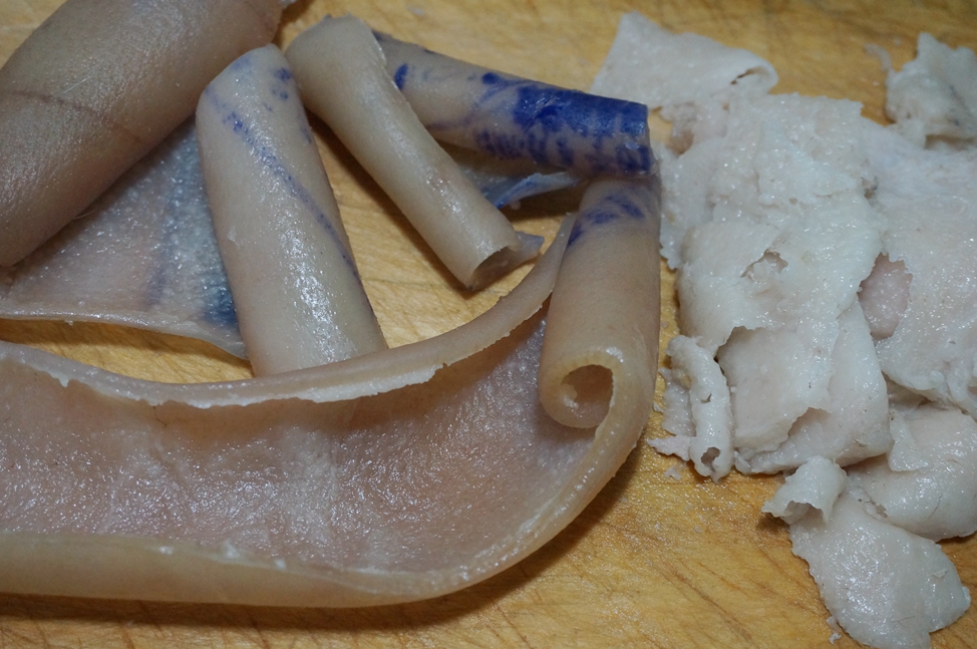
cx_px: 501
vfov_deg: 30.4
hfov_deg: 44.5
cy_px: 332
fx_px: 1193
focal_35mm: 44
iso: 2000
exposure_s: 1/160
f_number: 4.5
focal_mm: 28
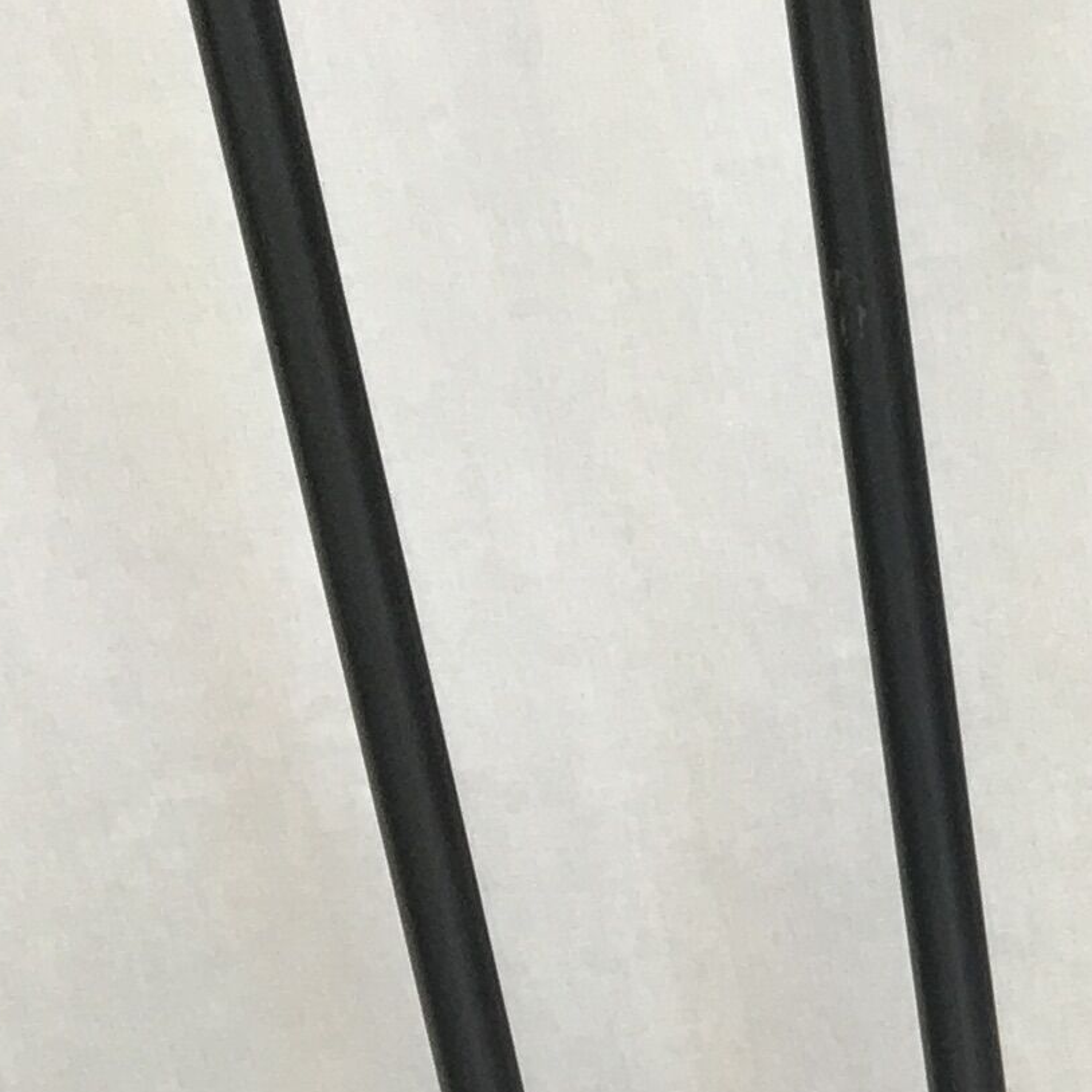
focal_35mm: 127
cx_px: 1867
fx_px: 4533
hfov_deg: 12.7
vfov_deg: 12.6
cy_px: 1917
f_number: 2.2
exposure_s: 1/100
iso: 32
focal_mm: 4.15
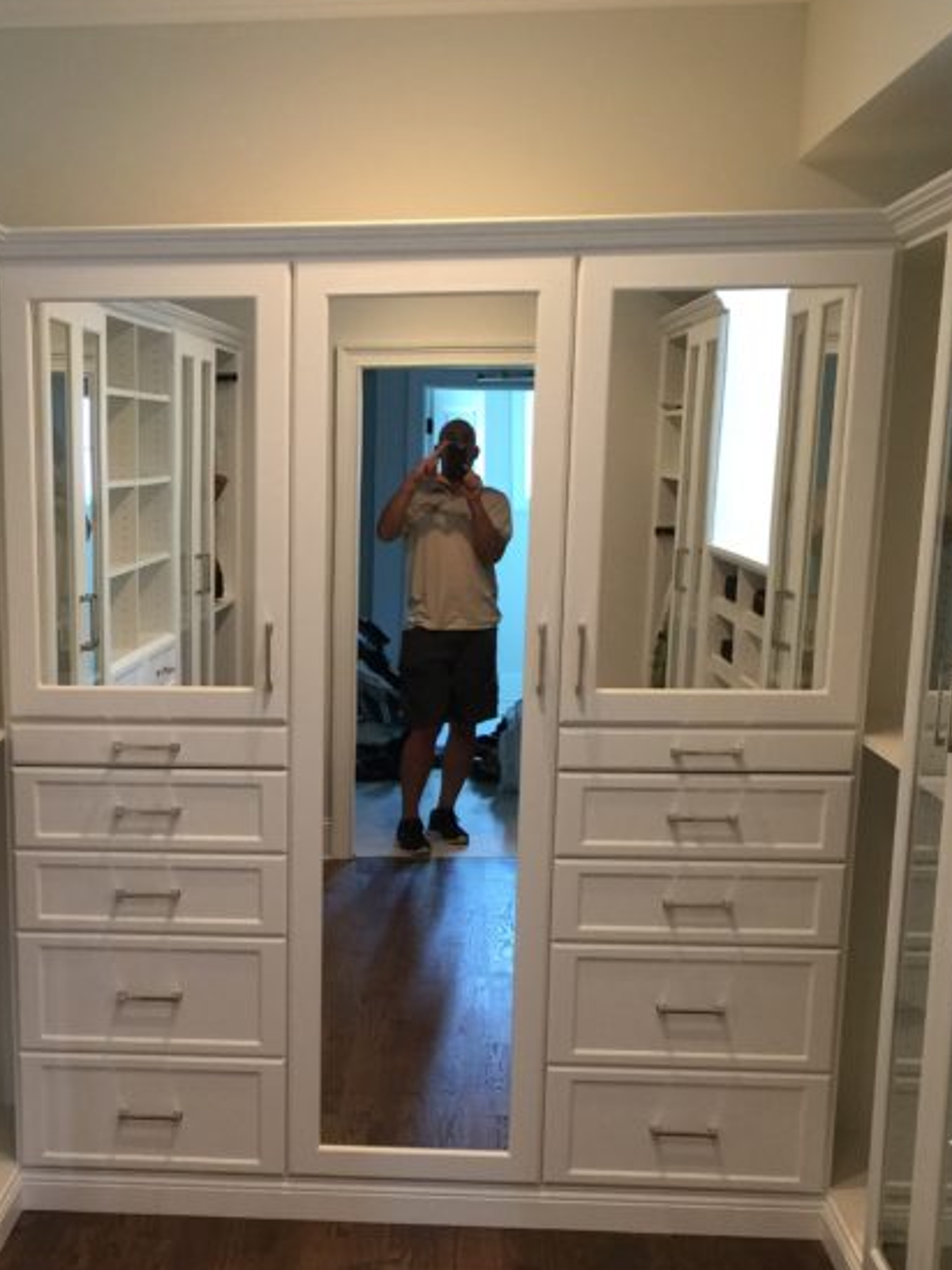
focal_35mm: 54
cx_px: 245
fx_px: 1982
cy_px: 963
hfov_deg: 26.7
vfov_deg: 34.7
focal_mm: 4.15
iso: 64
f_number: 2.2
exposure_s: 1/15
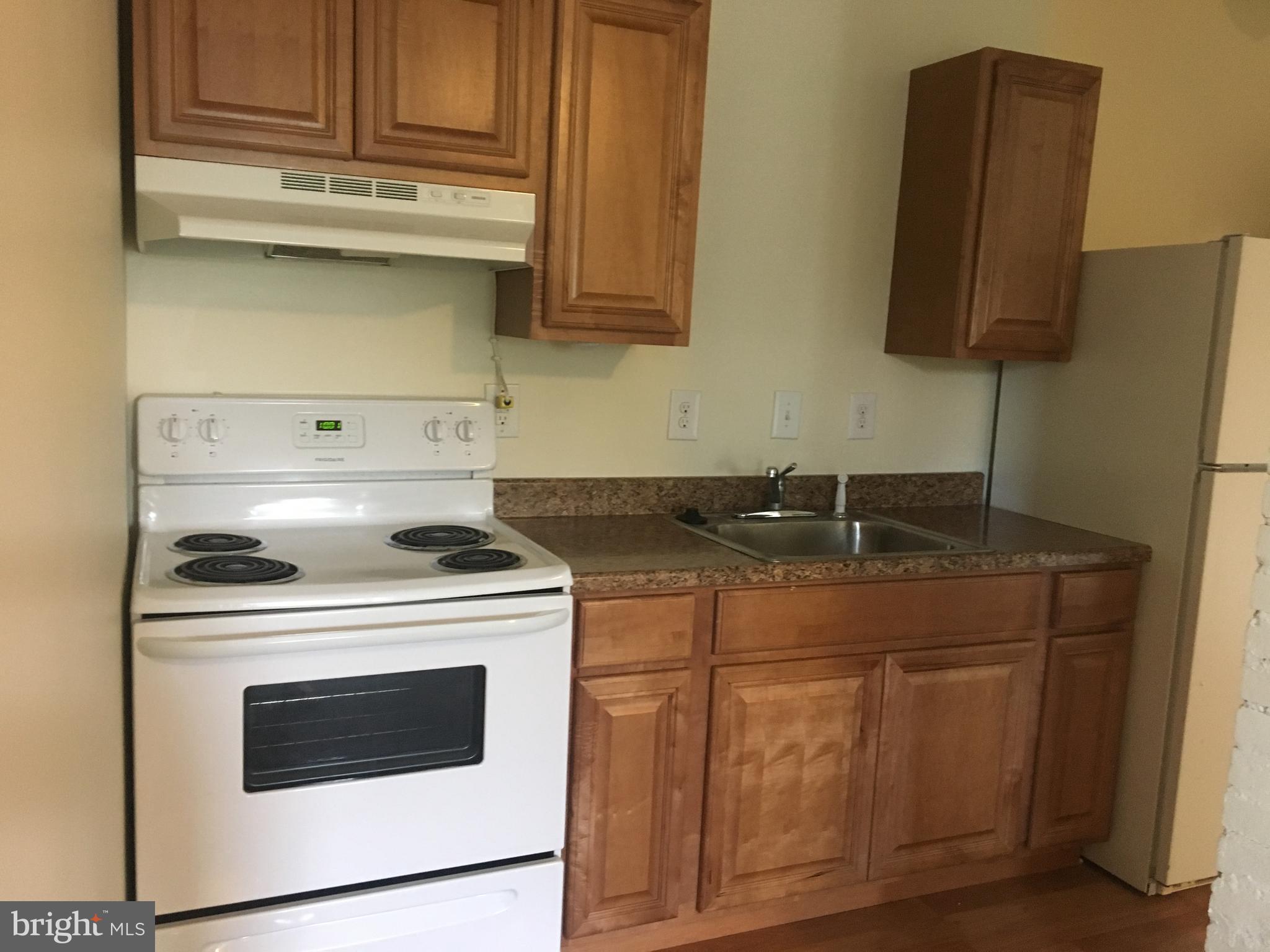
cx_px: 635
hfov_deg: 61.7
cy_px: 476
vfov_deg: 48.2
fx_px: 1064
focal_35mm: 29
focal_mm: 4.15
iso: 200
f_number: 2.2
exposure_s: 1/17
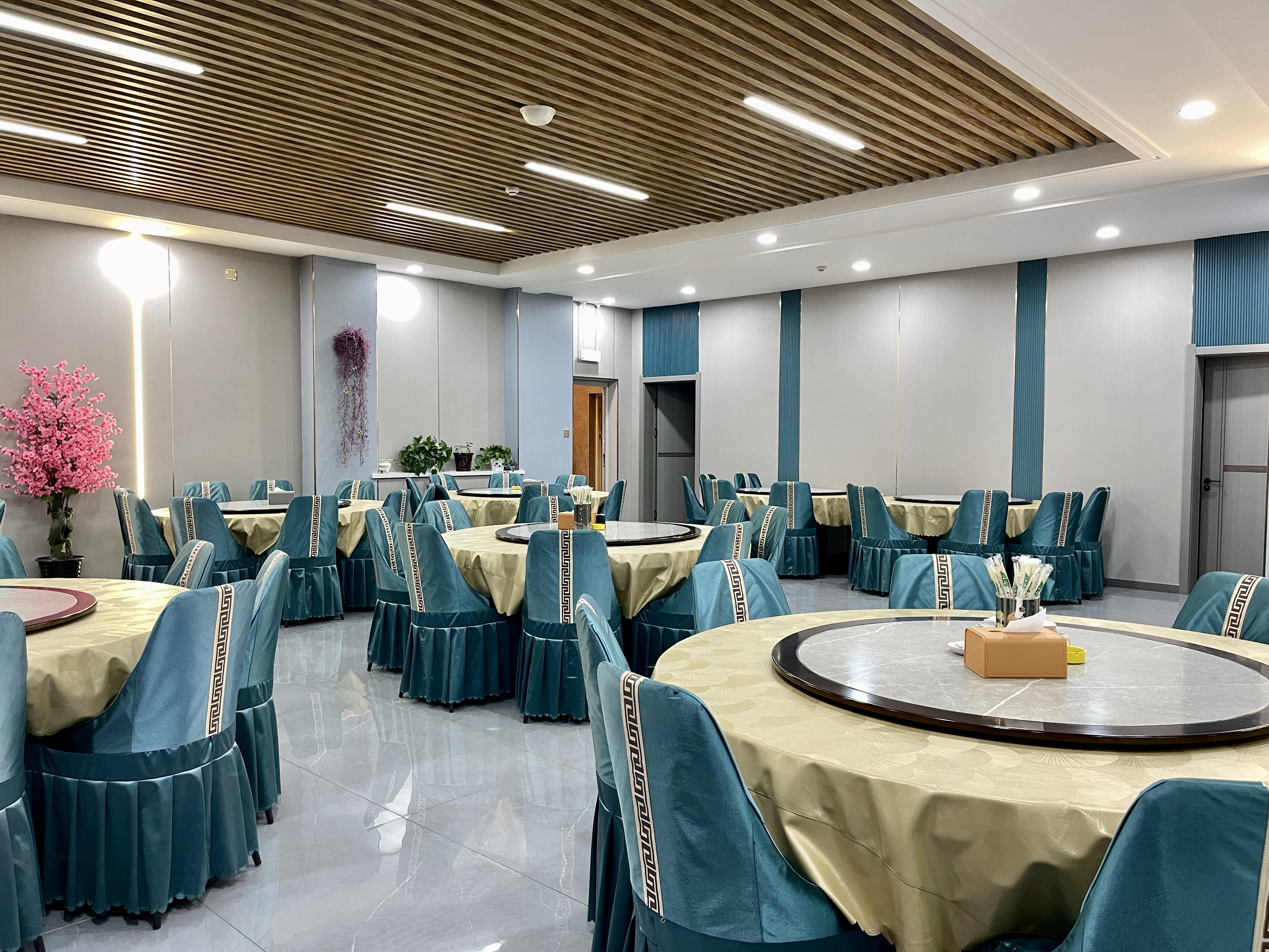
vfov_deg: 53.1
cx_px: 634
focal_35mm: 26
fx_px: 953
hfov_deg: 67.3
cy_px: 476
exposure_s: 1/50
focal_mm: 5.1
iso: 125
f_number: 1.6
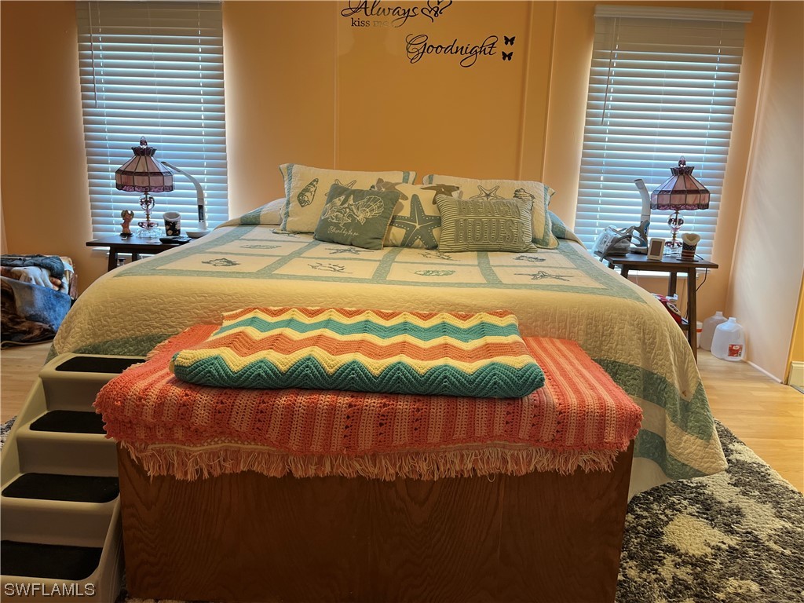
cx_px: 402
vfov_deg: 53.1
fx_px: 604
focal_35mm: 26
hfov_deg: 67.3
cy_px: 302
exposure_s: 1/60
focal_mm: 5.1
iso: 64
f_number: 1.6
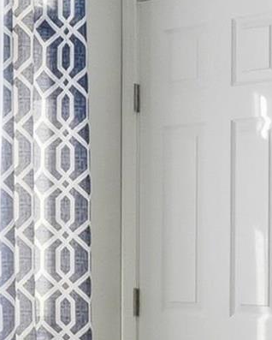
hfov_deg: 12.8
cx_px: 37
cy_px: 223
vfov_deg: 16.0
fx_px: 1203
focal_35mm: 120
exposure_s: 1/1600
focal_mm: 11
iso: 800
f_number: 7.1
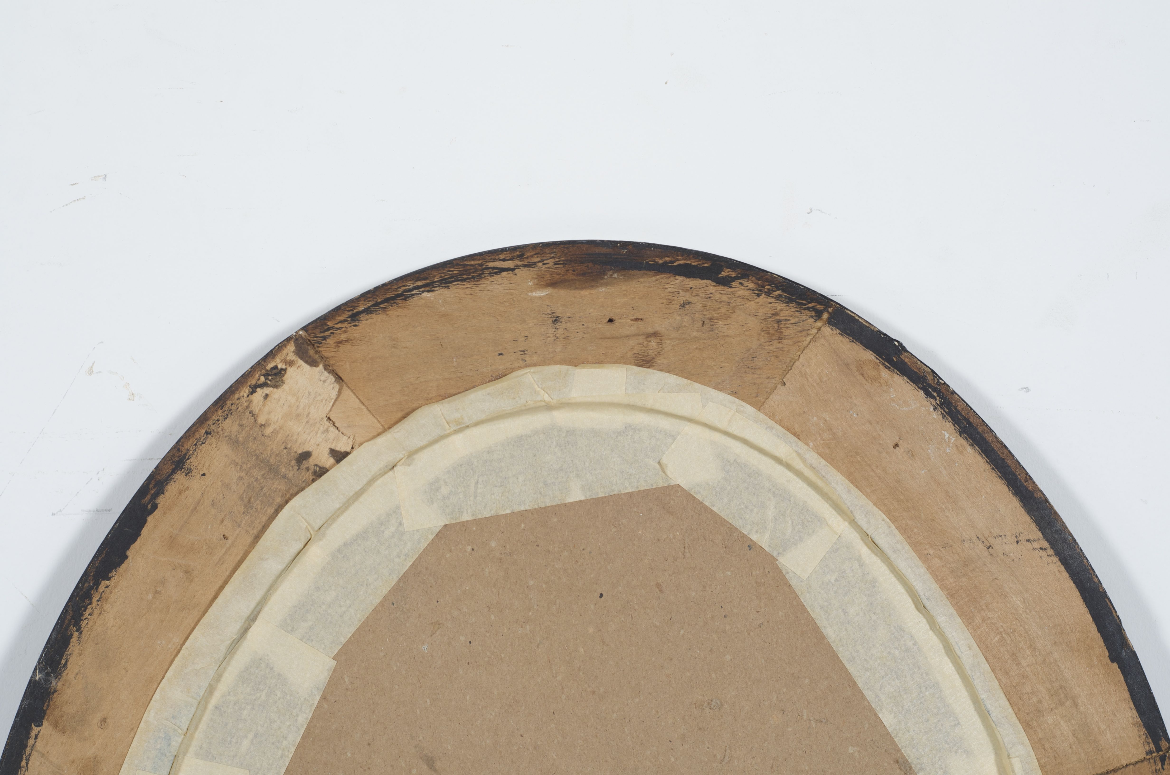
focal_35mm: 75
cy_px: 388
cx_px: 585
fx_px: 2432
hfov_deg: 27.0
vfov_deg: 18.1
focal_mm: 50
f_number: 6.3
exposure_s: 1/125
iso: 100
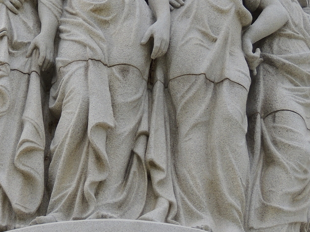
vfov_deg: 5.4
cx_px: 101
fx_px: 2463
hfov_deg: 7.2
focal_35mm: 275
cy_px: 78
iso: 100
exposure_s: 1/500
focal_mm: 24
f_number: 4.3
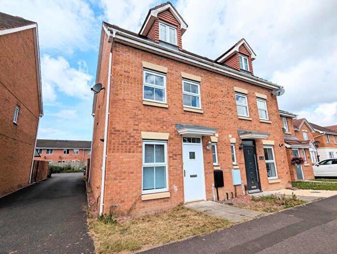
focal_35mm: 16
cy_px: 127
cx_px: 168
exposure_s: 1/2203
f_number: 2.2
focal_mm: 2.35
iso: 50
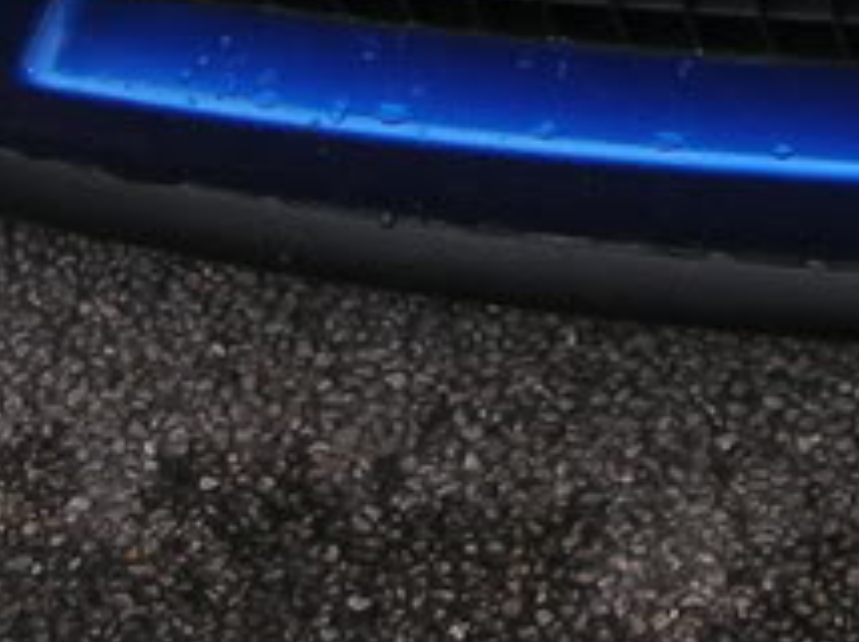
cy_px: -413
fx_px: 4511
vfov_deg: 7.9
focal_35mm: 182
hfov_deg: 10.1
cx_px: 1666
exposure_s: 1/30
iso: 64
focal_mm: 7.8
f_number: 2.8
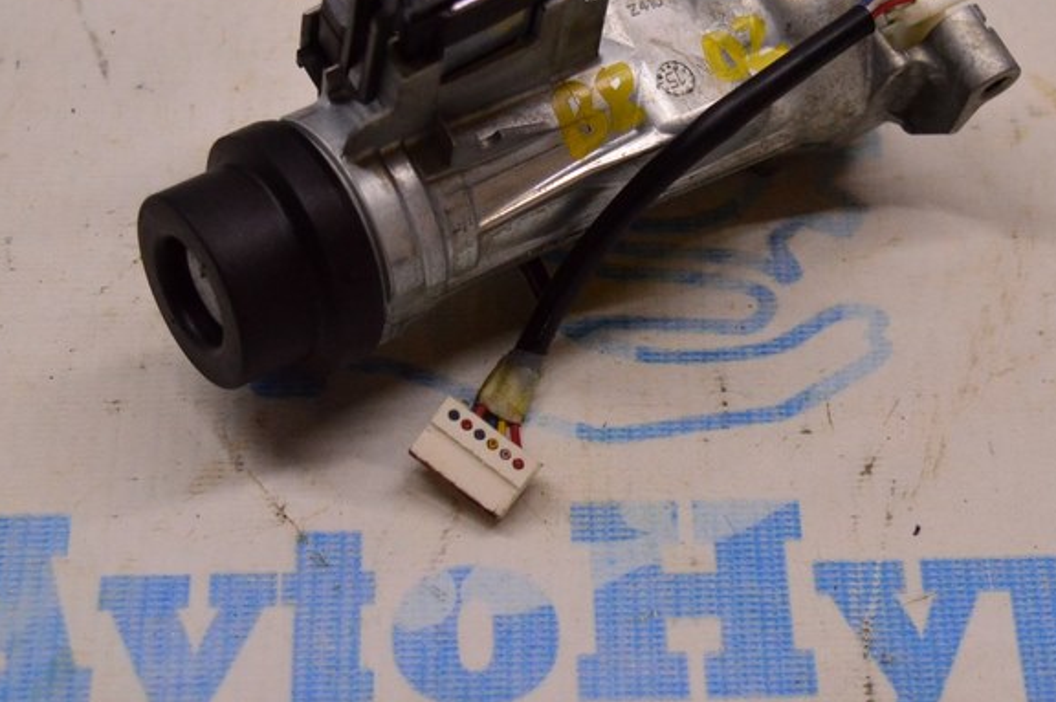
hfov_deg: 21.3
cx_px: 570
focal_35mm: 96
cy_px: 303
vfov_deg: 14.2
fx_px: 2814
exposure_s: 1/400
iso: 1600
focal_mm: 36
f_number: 4.8
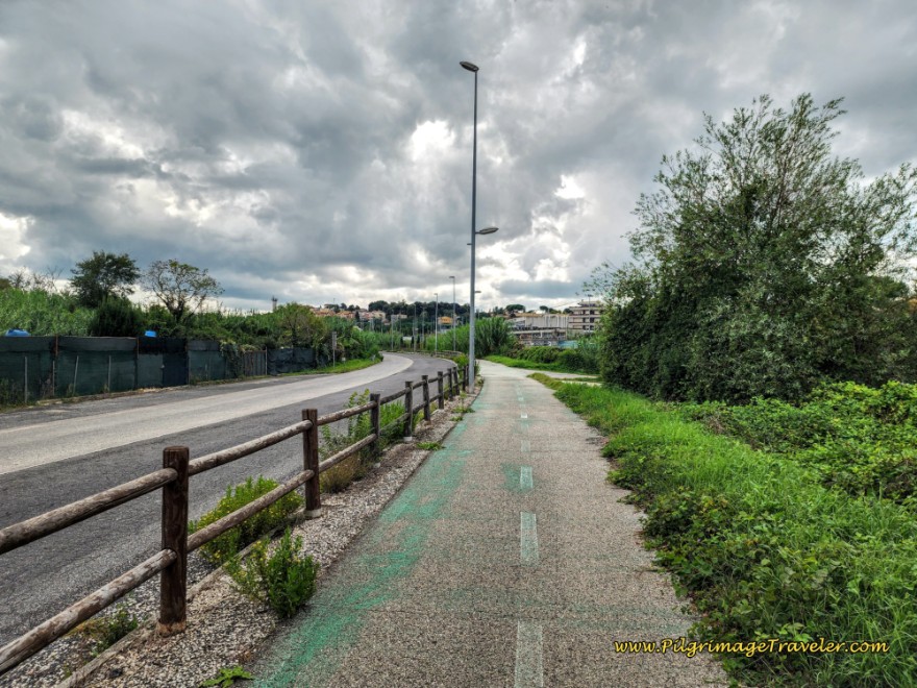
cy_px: 344
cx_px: 458
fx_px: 609
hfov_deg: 73.9
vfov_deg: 58.9
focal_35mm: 23
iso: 12
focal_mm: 6.4
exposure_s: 1/784
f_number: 1.8
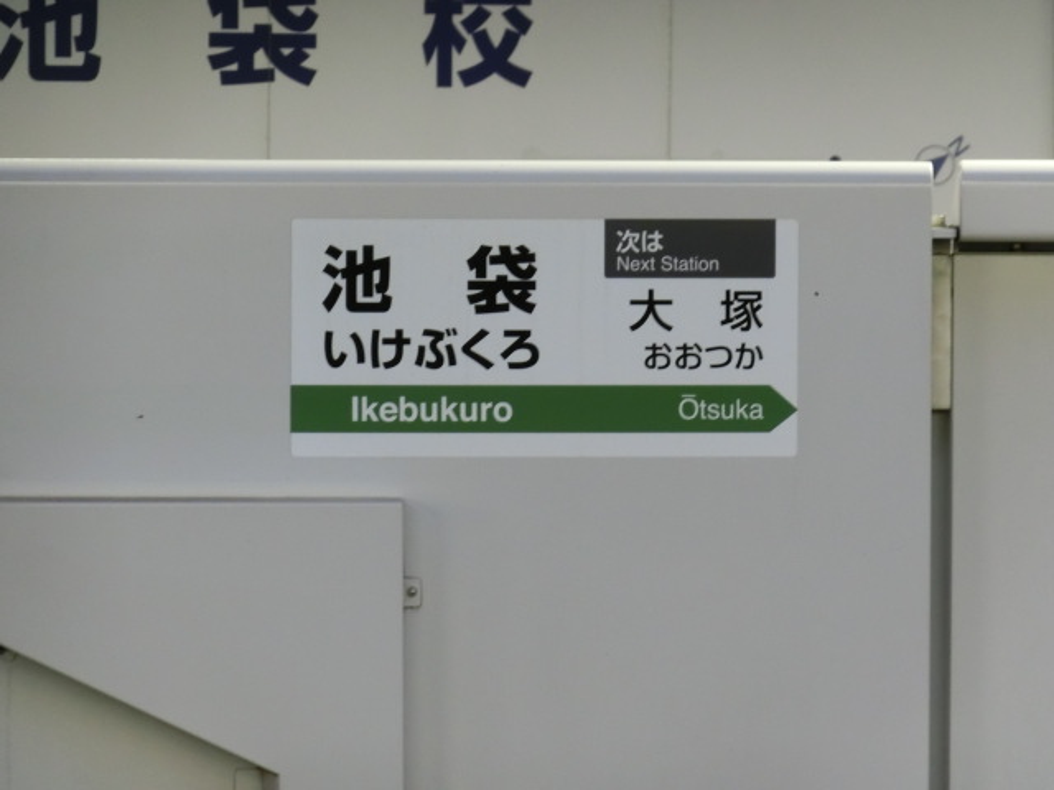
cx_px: 527
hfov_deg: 6.7
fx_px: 8952
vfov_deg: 5.1
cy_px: 395
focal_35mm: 294
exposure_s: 1/13
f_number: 5.8
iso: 800
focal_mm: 52.5
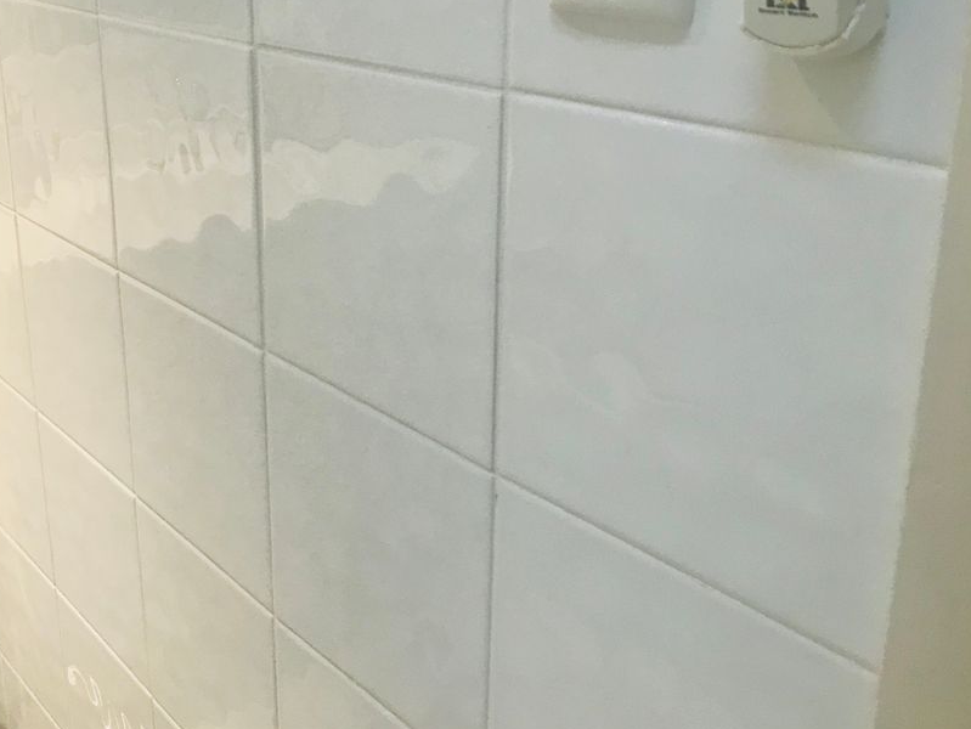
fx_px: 1151
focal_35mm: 41
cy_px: 228
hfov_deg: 44.5
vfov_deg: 34.7
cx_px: 265
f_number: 1.8
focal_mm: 3.99
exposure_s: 1/33
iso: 40
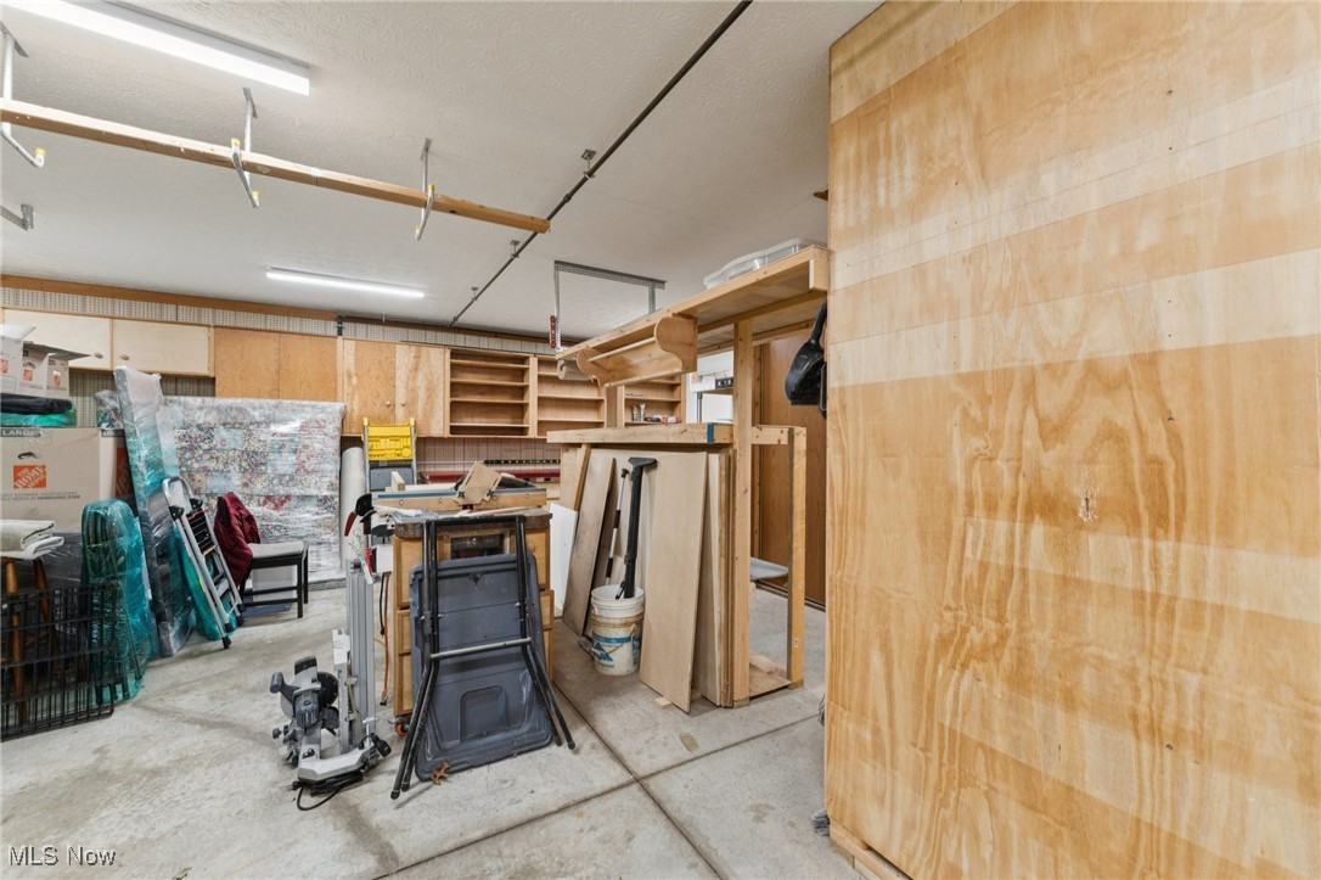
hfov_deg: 104.3
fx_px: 513
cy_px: 440
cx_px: 660
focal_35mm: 14
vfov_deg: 81.2
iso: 200
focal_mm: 14
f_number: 5.6
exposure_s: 1/8
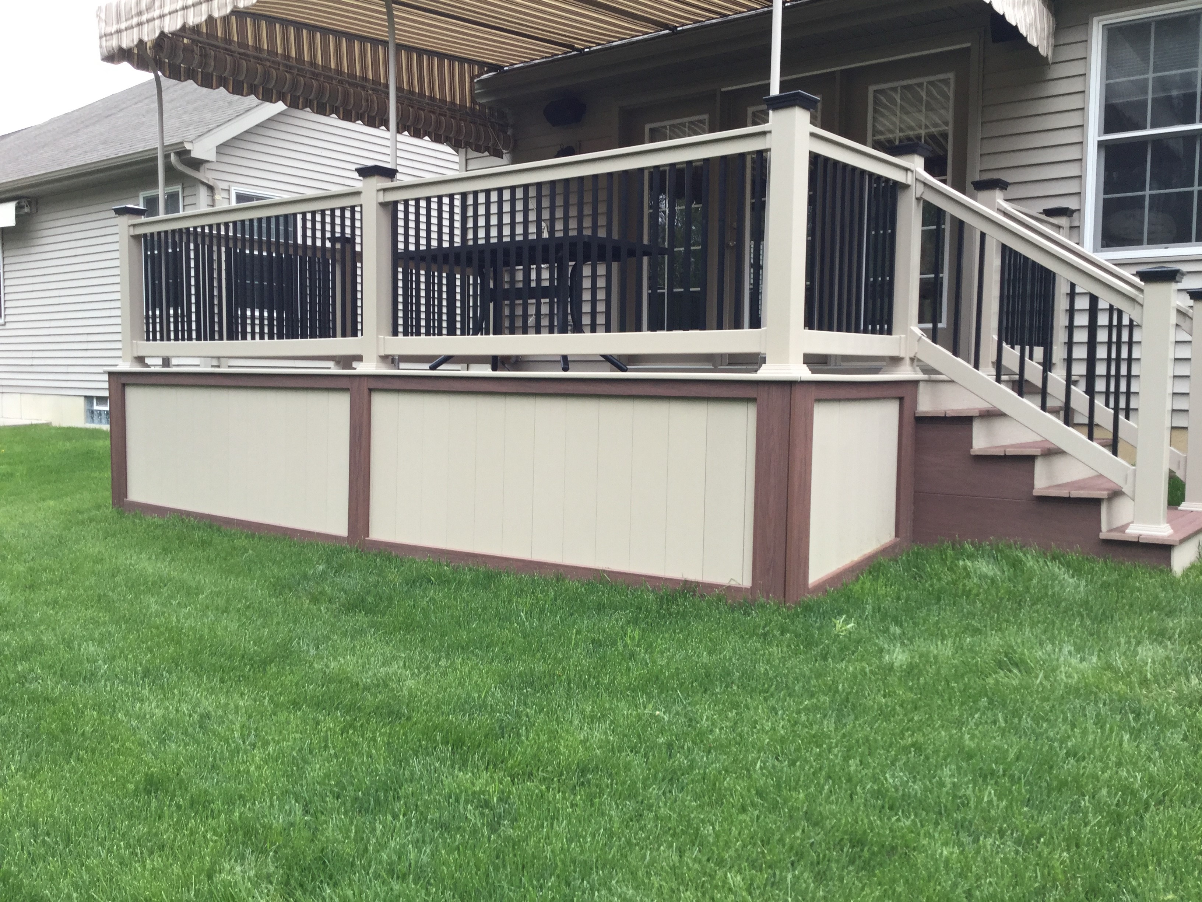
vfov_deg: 45.4
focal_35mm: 31
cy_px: 451
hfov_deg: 58.4
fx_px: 1076
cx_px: 601
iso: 40
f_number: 2.4
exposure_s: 1/120
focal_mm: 3.3
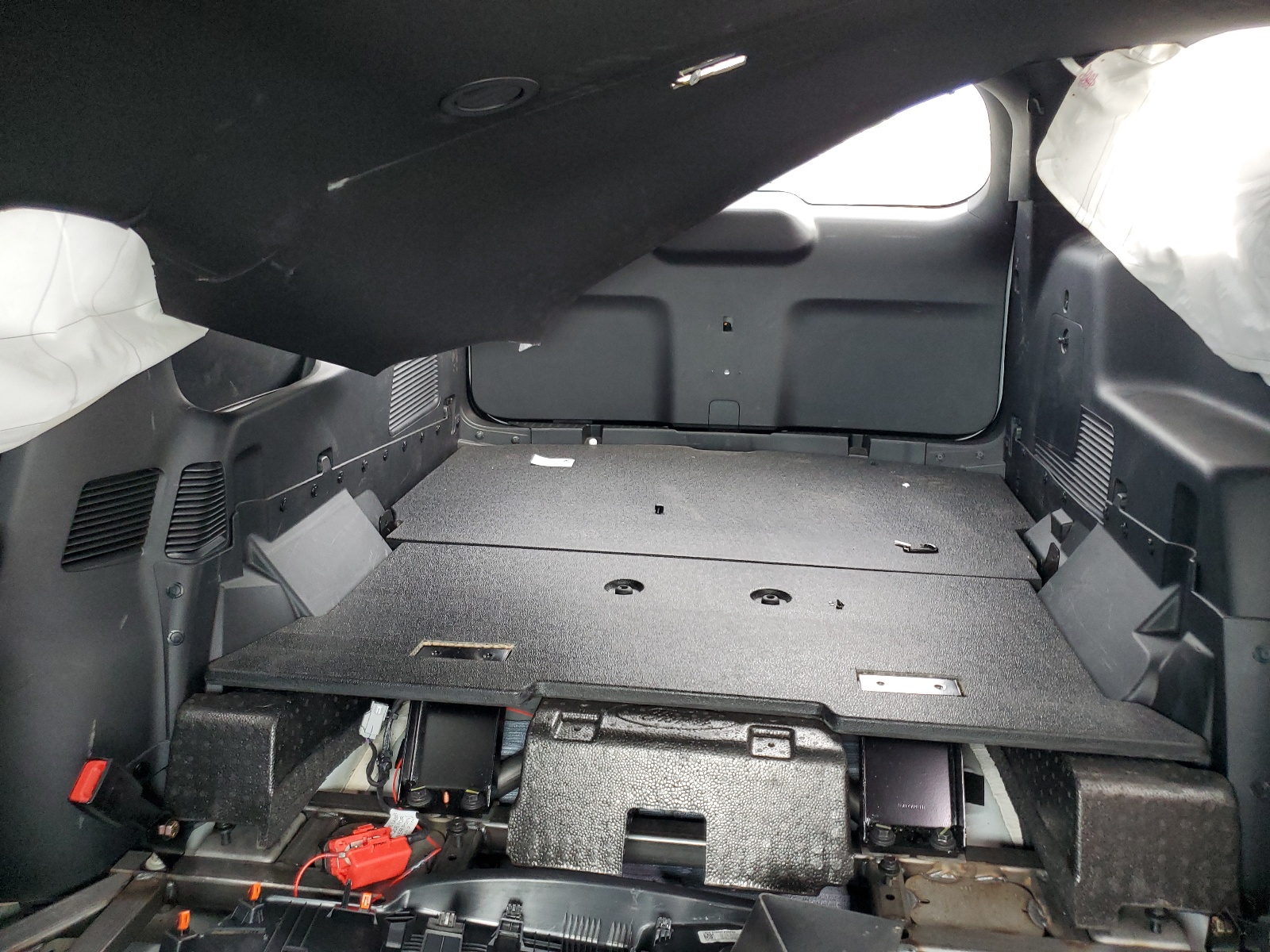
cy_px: 476
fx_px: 954
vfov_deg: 53.1
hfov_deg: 67.3
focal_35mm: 26
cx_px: 635
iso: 139
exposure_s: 1/60.2
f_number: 1.5
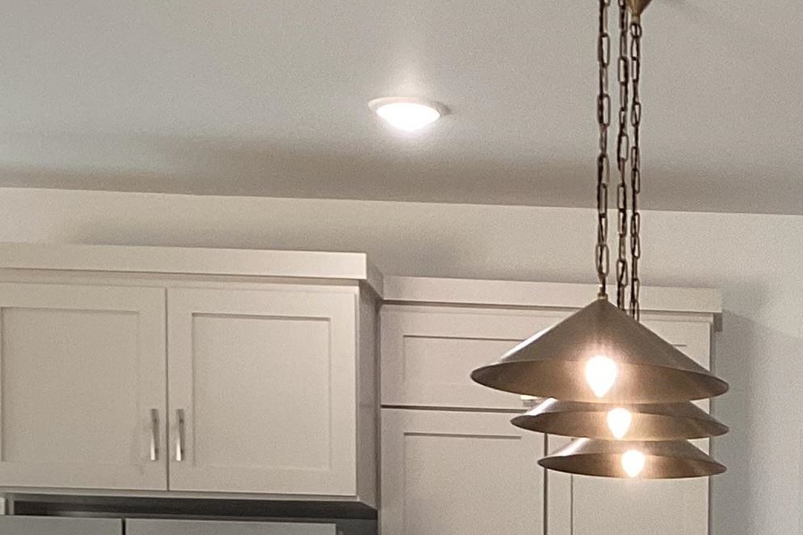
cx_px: 868
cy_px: 823
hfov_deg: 19.6
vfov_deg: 12.9
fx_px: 2230
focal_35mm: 100
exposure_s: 1/60
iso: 64
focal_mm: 3.3
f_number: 2.4
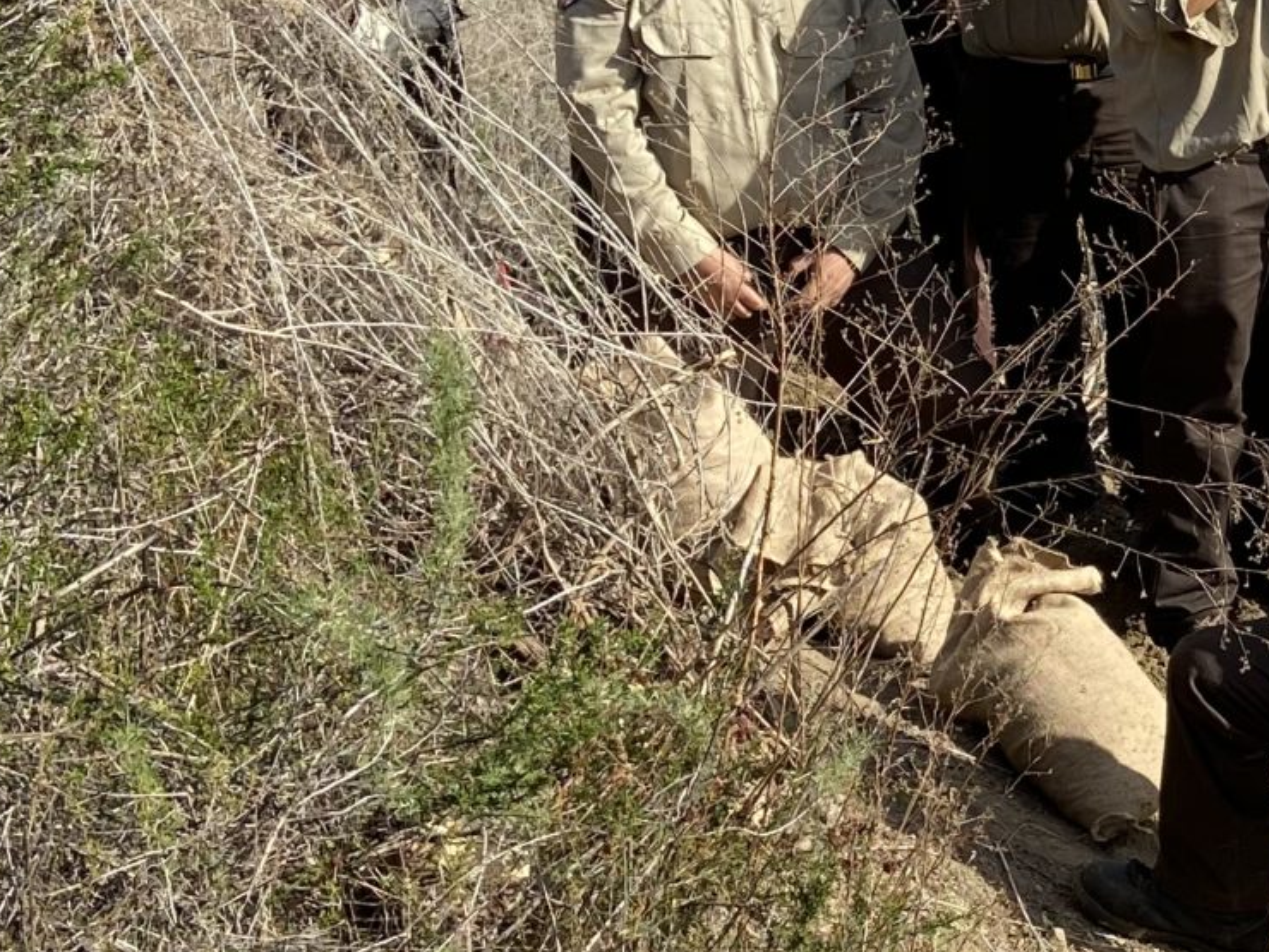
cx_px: 1511
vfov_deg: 16.4
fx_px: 3299
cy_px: 437
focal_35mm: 90
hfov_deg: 20.4
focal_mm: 4.25
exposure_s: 1/1812
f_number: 1.8
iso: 32
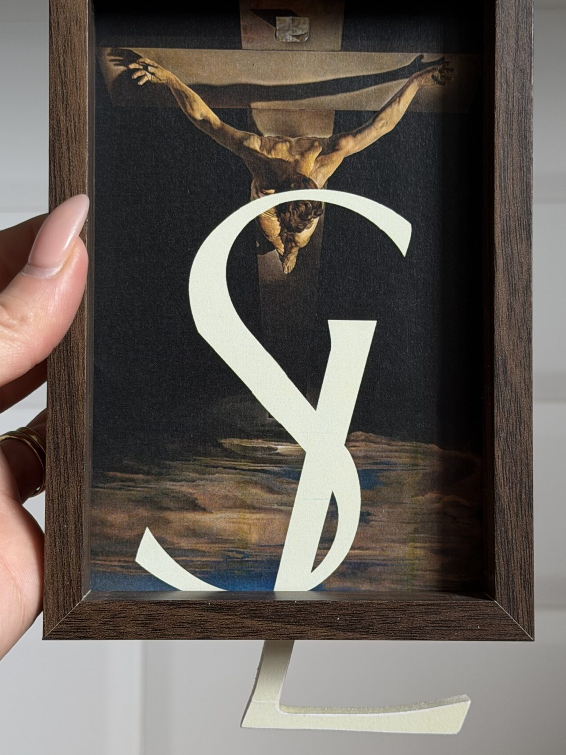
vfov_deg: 27.0
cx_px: 285
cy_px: 343
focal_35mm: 72
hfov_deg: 20.4
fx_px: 1570
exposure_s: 1/121
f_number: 1.78
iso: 64
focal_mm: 6.76
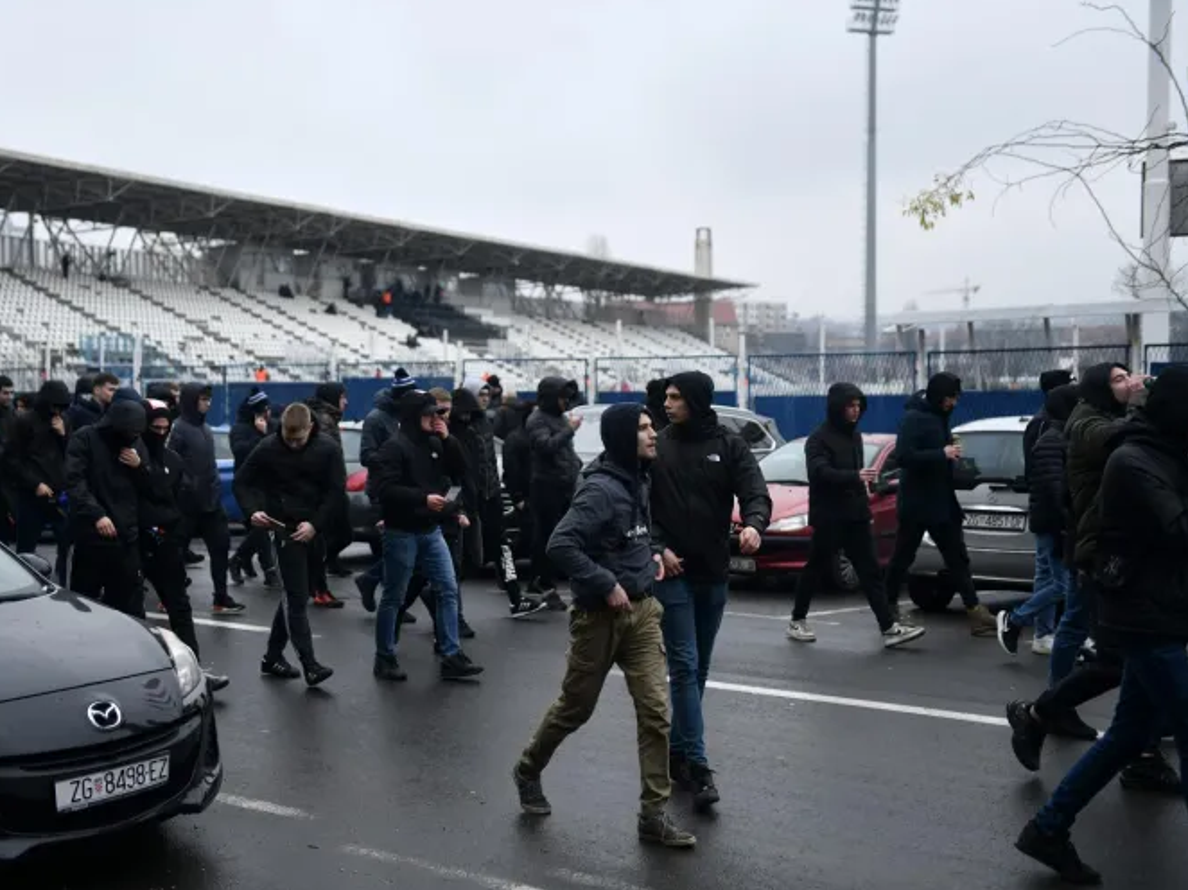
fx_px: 1818
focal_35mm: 53
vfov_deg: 27.5
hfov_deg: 36.1
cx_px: 515
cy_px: 449
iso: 125
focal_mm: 48
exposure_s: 1/400
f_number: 2.8
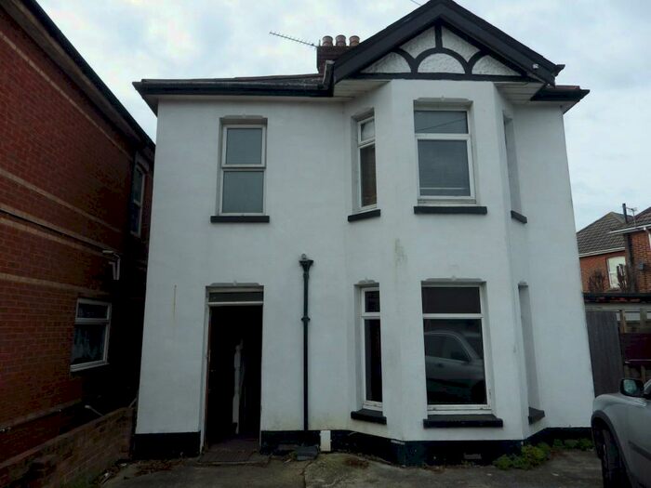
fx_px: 414
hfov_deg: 76.4
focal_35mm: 22
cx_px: 326
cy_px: 244
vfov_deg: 61.1
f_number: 3.1
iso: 100
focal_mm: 4
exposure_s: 1/640
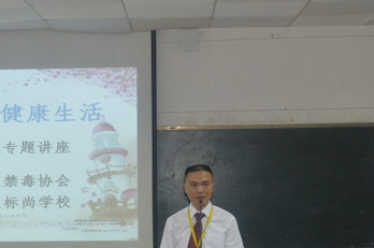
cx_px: 120
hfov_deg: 23.3
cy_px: 231
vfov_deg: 15.5
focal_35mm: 87
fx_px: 903
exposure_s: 1/60
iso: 900
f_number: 4.5
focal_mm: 28
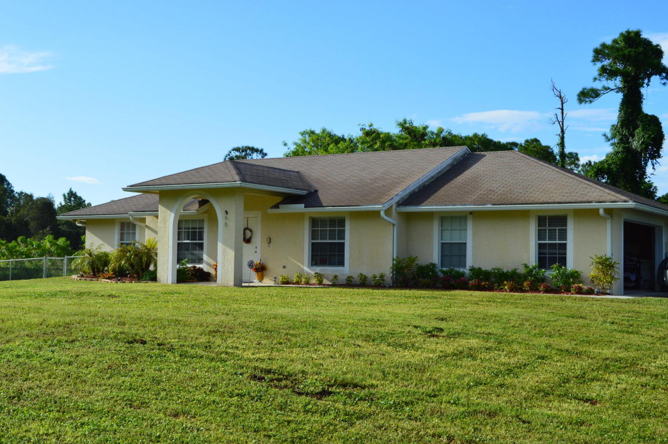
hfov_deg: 42.4
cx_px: 334
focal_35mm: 46
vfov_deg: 28.9
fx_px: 862
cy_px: 222
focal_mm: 31
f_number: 11
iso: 400
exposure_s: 1/500
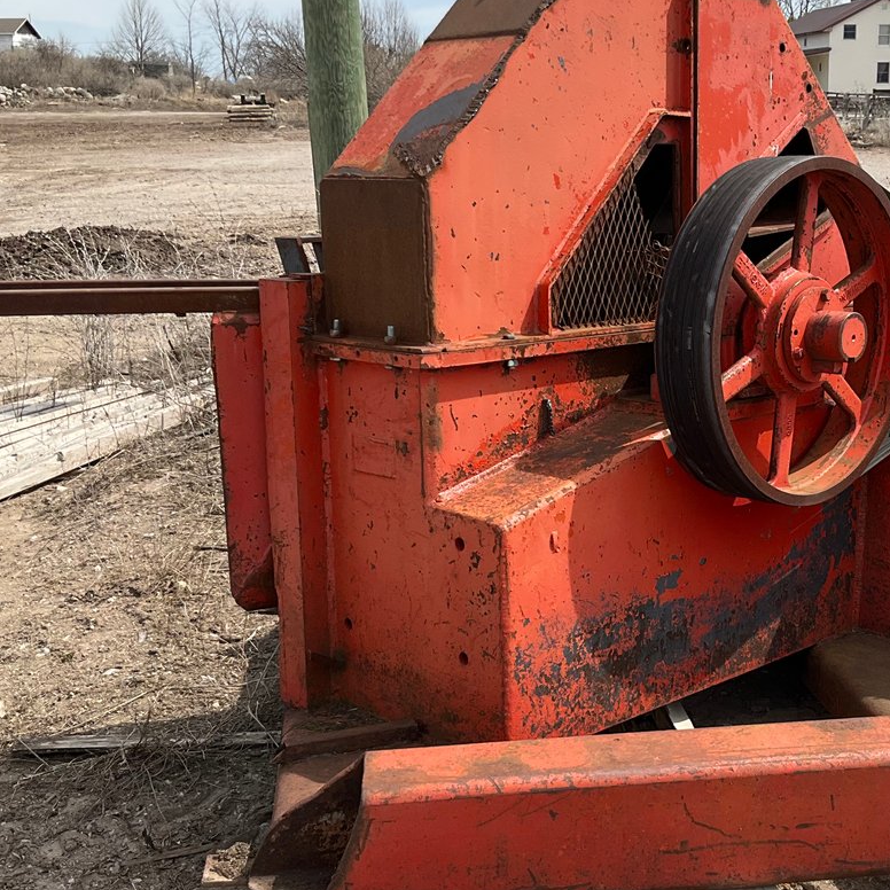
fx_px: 1454
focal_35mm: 50
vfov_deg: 34.0
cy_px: 499
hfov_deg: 33.4
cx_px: 665
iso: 25
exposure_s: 1/1451
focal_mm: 3
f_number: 1.8
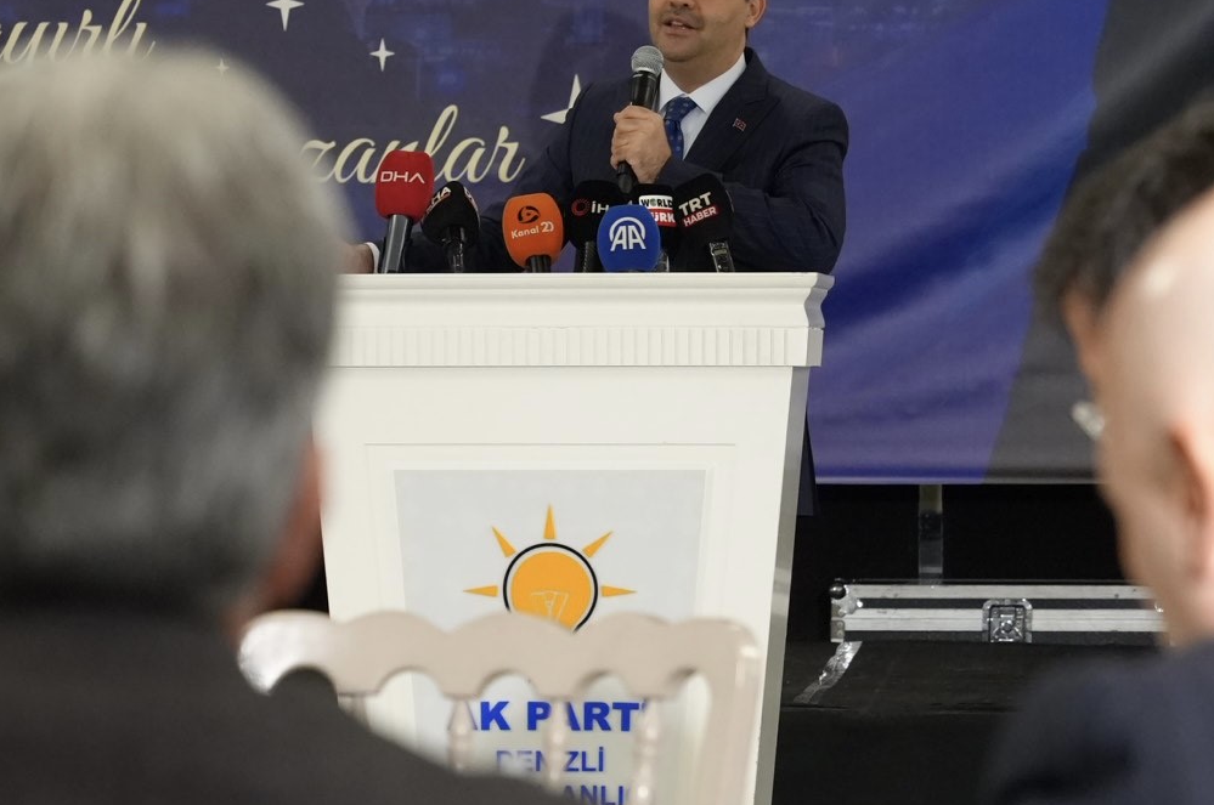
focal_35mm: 158
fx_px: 5320
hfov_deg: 13.0
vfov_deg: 8.7
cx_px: 560
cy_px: 386
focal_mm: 70
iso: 4000
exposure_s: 1/160
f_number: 4
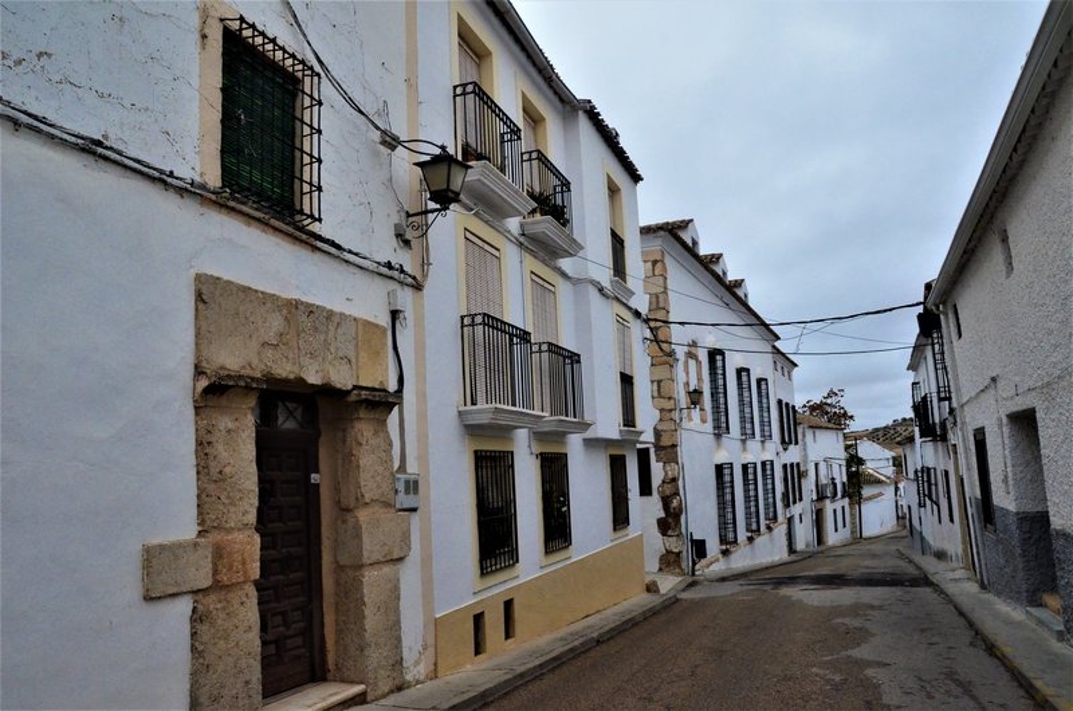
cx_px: 536
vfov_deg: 47.7
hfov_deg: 67.5
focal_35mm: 27
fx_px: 803
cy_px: 356
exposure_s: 1/500
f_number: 11
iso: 3200
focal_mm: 18
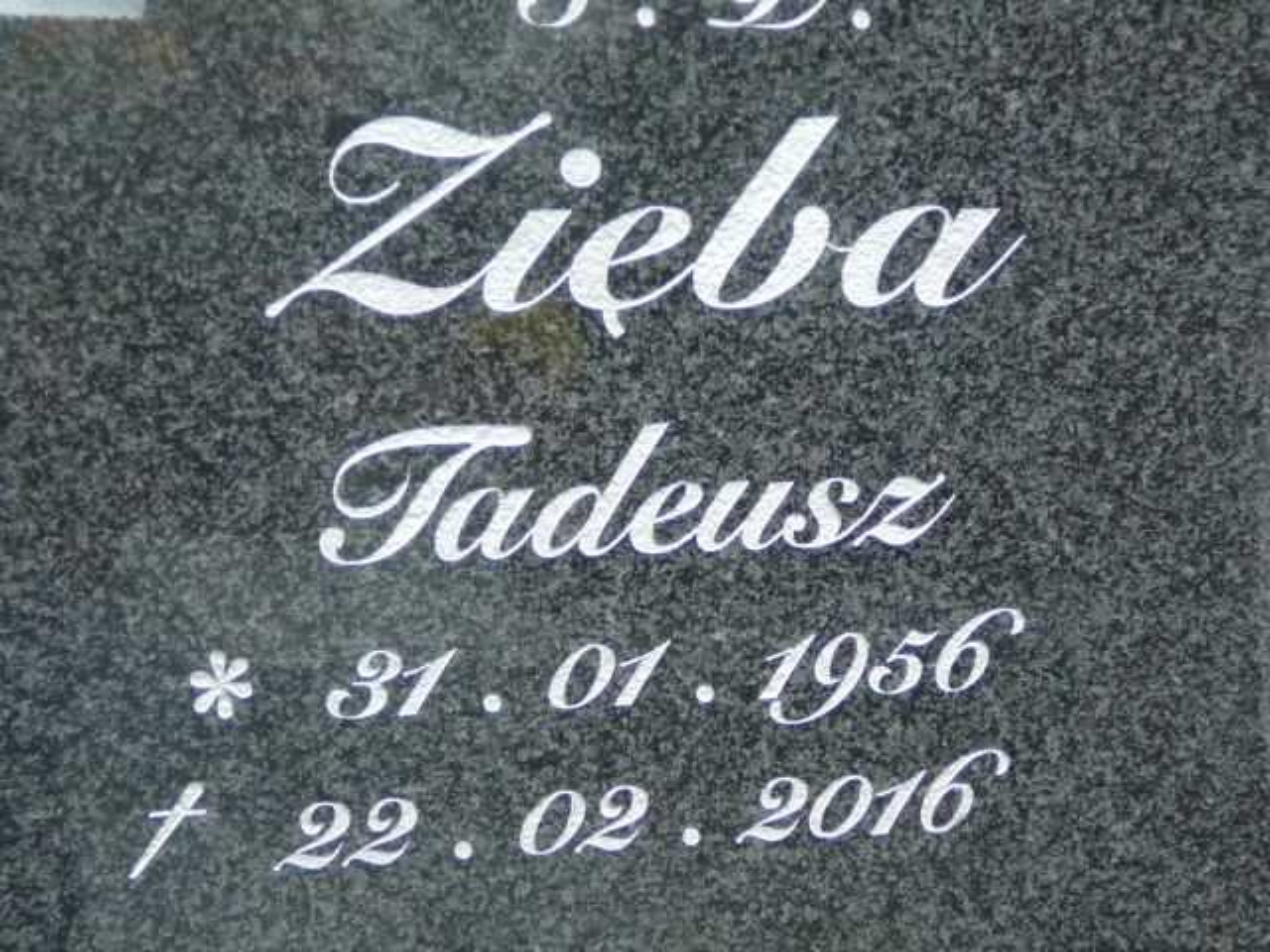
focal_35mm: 137
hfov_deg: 14.4
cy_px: 476
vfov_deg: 10.8
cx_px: 635
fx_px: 5026
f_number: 4
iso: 80
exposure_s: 1/100
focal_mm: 20.4
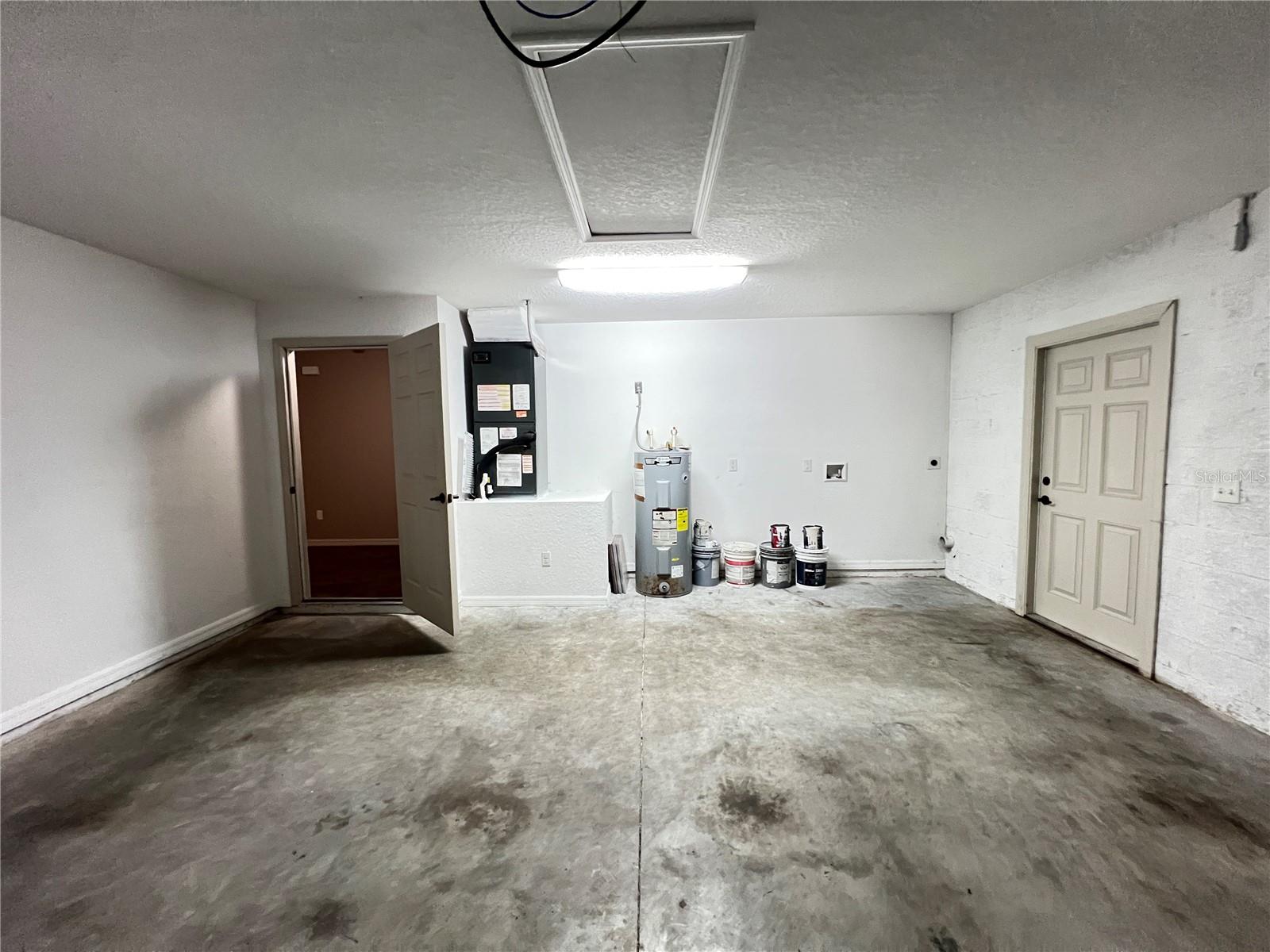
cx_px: 635
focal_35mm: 13
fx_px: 477
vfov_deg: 89.9
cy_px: 476
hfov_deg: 106.2
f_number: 1.8
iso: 800
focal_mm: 1.57
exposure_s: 1/60
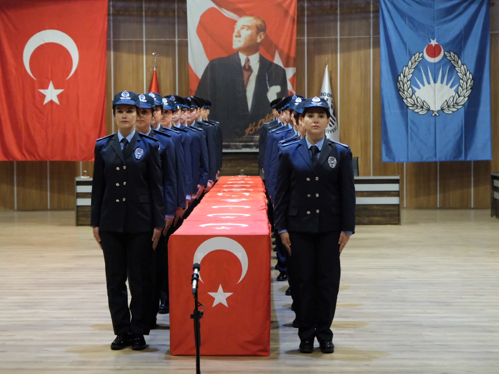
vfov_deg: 21.6
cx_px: 215
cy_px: 189
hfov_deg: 28.5
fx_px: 980
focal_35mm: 68
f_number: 4
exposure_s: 1/200
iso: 12800
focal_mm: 41.1
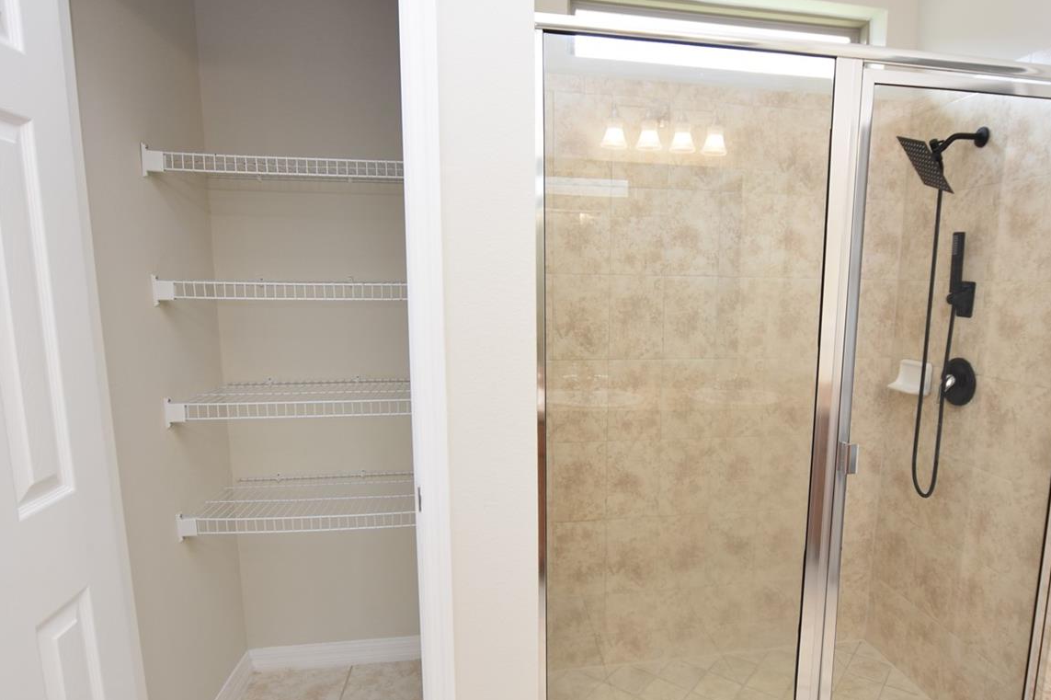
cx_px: 616
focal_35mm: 21
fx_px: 613
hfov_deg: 80.5
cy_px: 386
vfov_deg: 59.3
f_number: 4
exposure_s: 1/60
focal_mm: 10
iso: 200
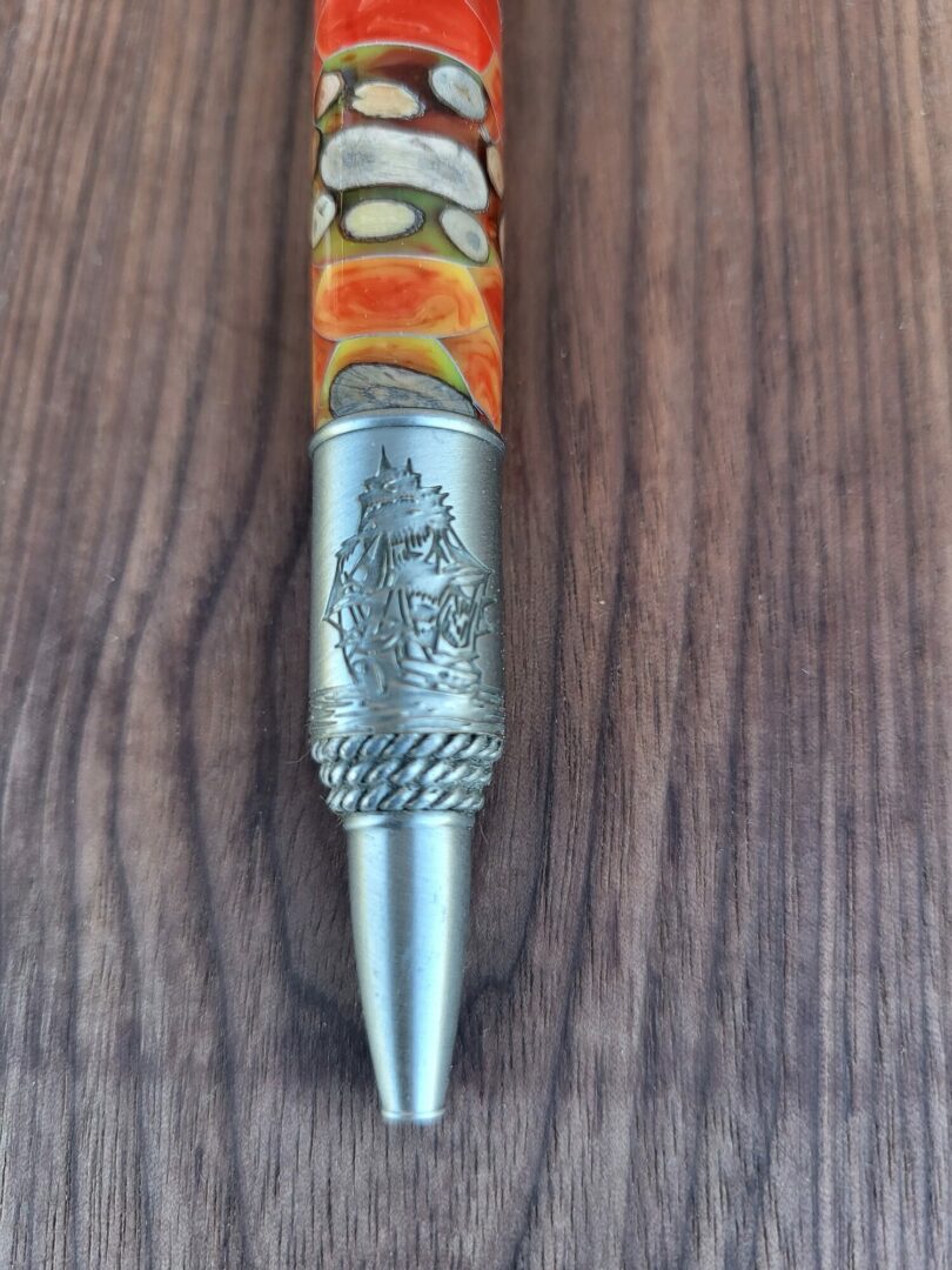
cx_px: 476
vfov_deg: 67.3
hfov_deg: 53.1
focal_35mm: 26
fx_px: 953
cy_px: 635
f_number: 1.8
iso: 100
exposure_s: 1/100
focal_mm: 5.4
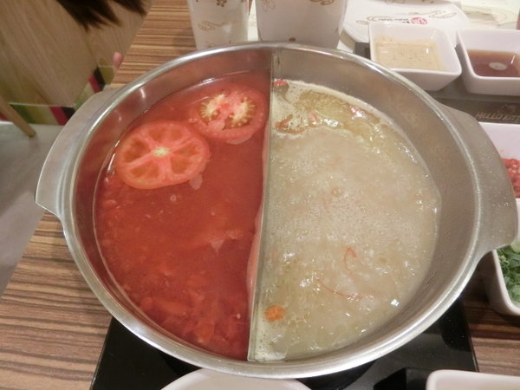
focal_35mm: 24
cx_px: 260
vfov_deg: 56.8
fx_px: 361
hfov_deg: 71.6
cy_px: 195
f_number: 3
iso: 800
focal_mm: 4.24
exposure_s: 1/60
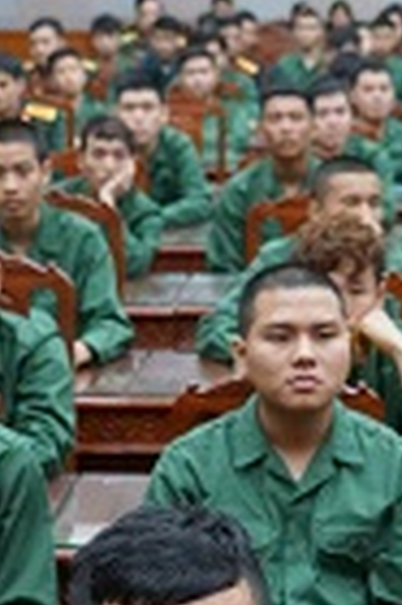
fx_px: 2099
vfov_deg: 16.3
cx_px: 290
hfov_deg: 10.9
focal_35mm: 125
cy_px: 499
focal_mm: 35
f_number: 4
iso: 5000
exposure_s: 1/160
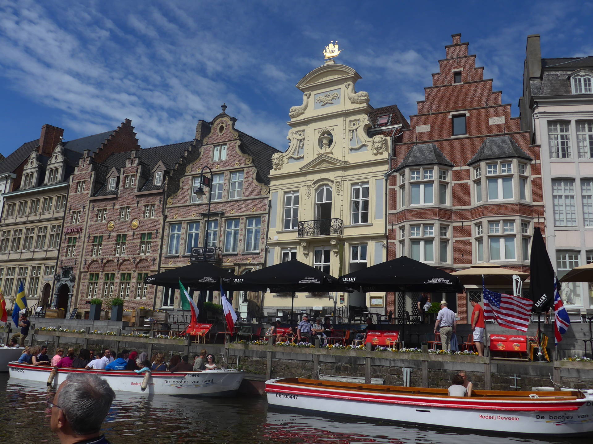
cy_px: 222
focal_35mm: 29
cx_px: 296
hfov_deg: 61.7
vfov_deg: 48.2
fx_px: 497
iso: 80
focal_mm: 6
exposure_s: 1/2000
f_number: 3.2
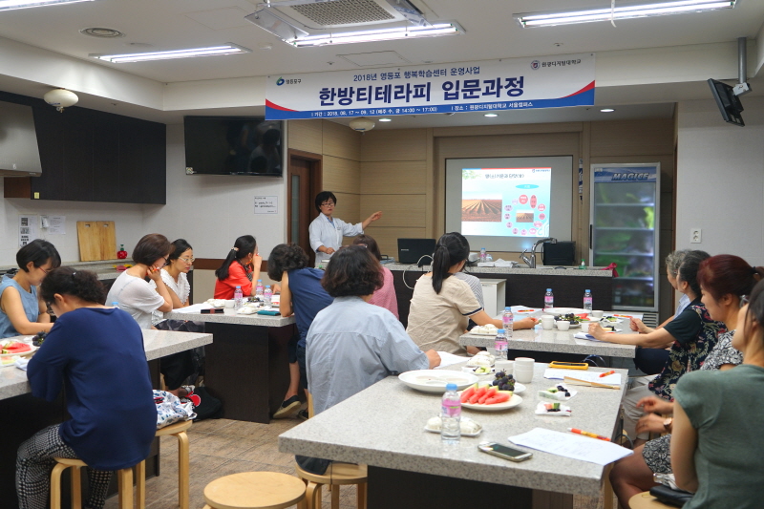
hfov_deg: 58.7
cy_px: 254
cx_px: 382
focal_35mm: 32
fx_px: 679
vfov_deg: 41.1
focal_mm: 32
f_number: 4
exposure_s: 1/60
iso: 200
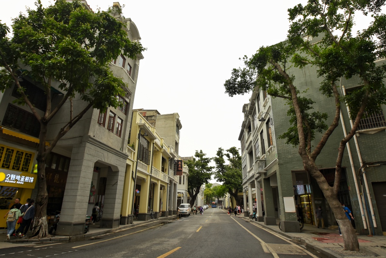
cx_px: 193
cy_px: 129
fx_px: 209
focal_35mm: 20
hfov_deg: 85.4
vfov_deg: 63.2
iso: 250
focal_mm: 13
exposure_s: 1/320
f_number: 7.1
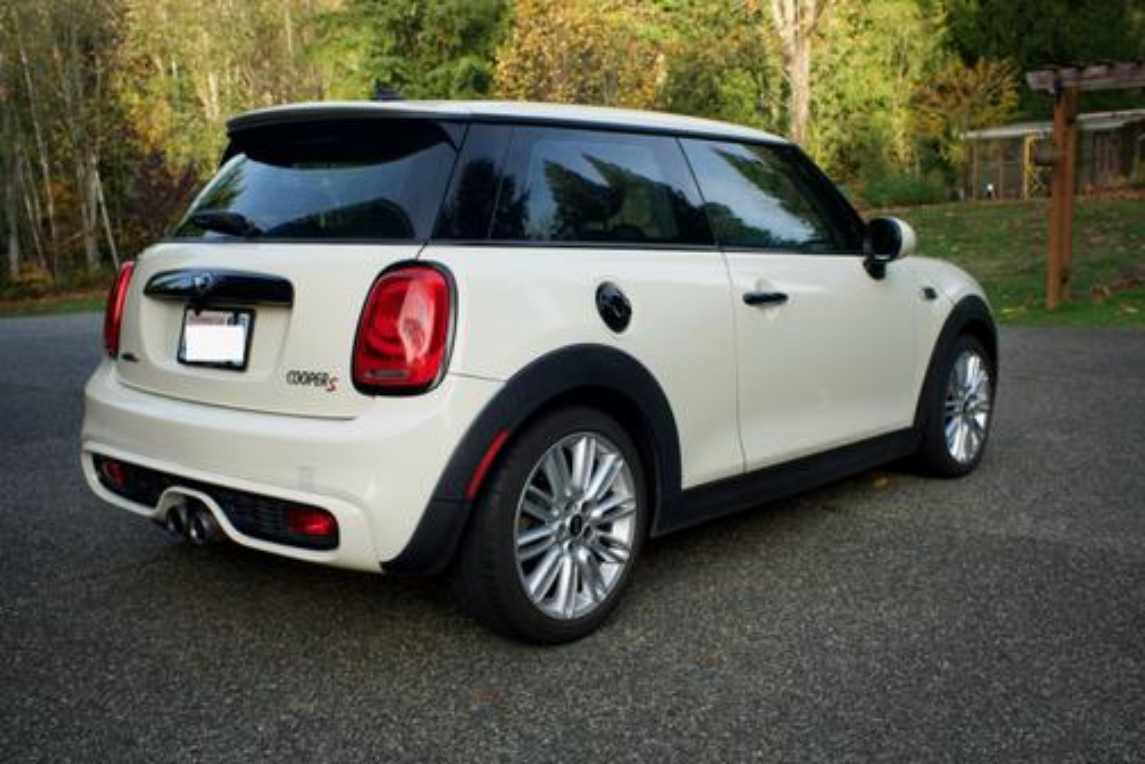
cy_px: 382
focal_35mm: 35
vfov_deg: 37.9
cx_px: 572
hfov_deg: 54.4
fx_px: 1113
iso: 320
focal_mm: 23
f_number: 5.6
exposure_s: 1/125
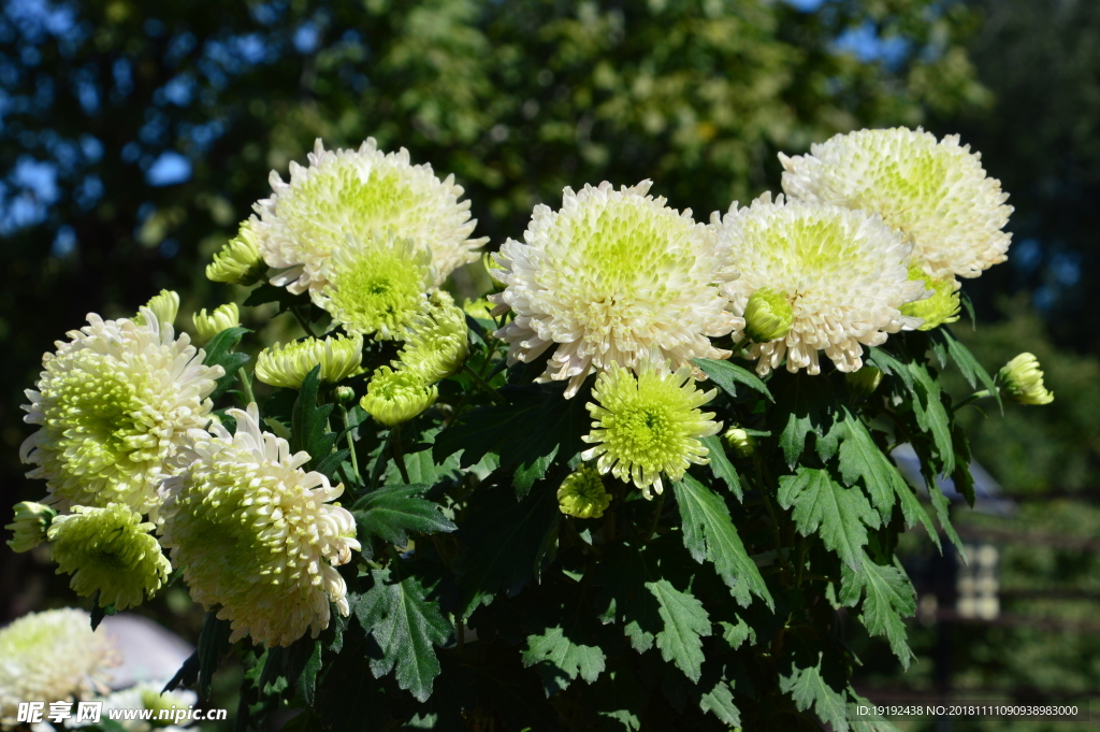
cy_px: 366
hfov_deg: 16.1
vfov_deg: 10.7
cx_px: 550
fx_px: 3893
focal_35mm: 128
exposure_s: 1/320
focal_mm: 85
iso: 200
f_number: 16
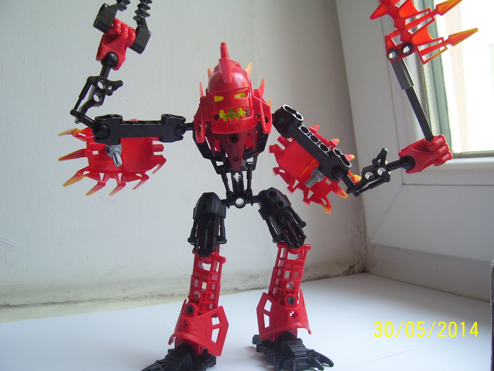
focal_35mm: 35
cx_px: 243
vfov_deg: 40.7
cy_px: 185
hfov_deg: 52.6
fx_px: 500
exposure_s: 1/60
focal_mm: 5.6
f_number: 2.7
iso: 80
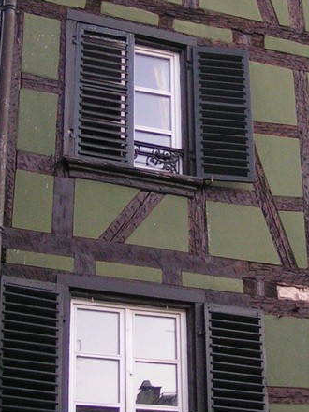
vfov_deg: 21.3
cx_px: 250
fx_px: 1097
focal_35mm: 92
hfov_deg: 15.9
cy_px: 168
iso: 160
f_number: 2.8
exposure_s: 1/40
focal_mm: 5.8
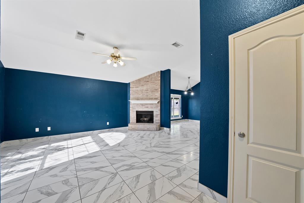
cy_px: 102
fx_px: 101
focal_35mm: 12
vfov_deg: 90.1
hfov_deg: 112.6
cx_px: 152
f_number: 9
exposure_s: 1/3
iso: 640
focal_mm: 12
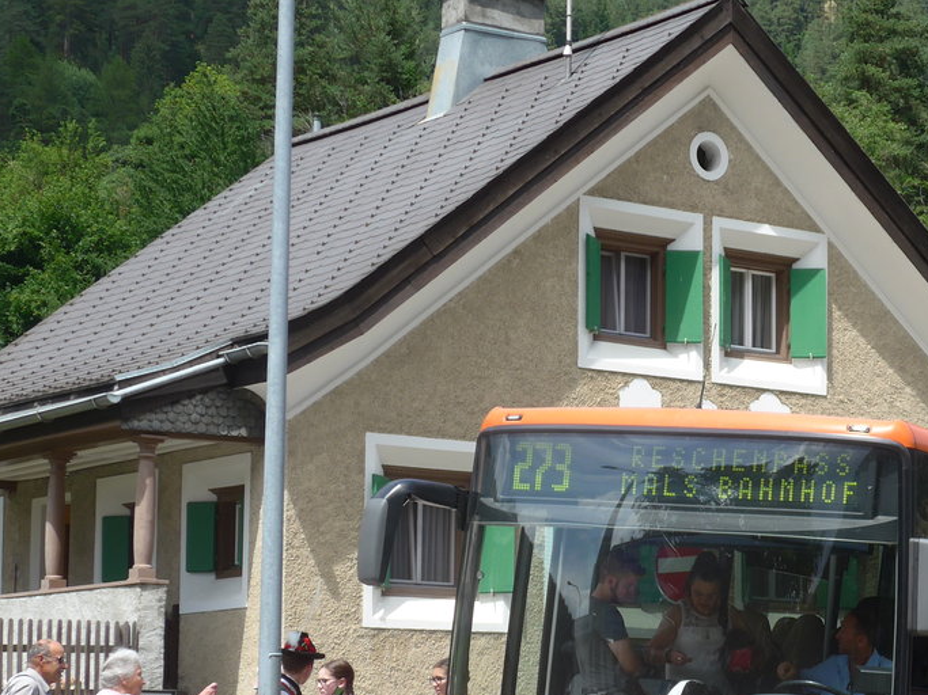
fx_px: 2922
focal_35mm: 109
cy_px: 523
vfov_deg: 13.5
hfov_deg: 17.8
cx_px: 793
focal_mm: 12.7
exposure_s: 1/640
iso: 80
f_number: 3.7
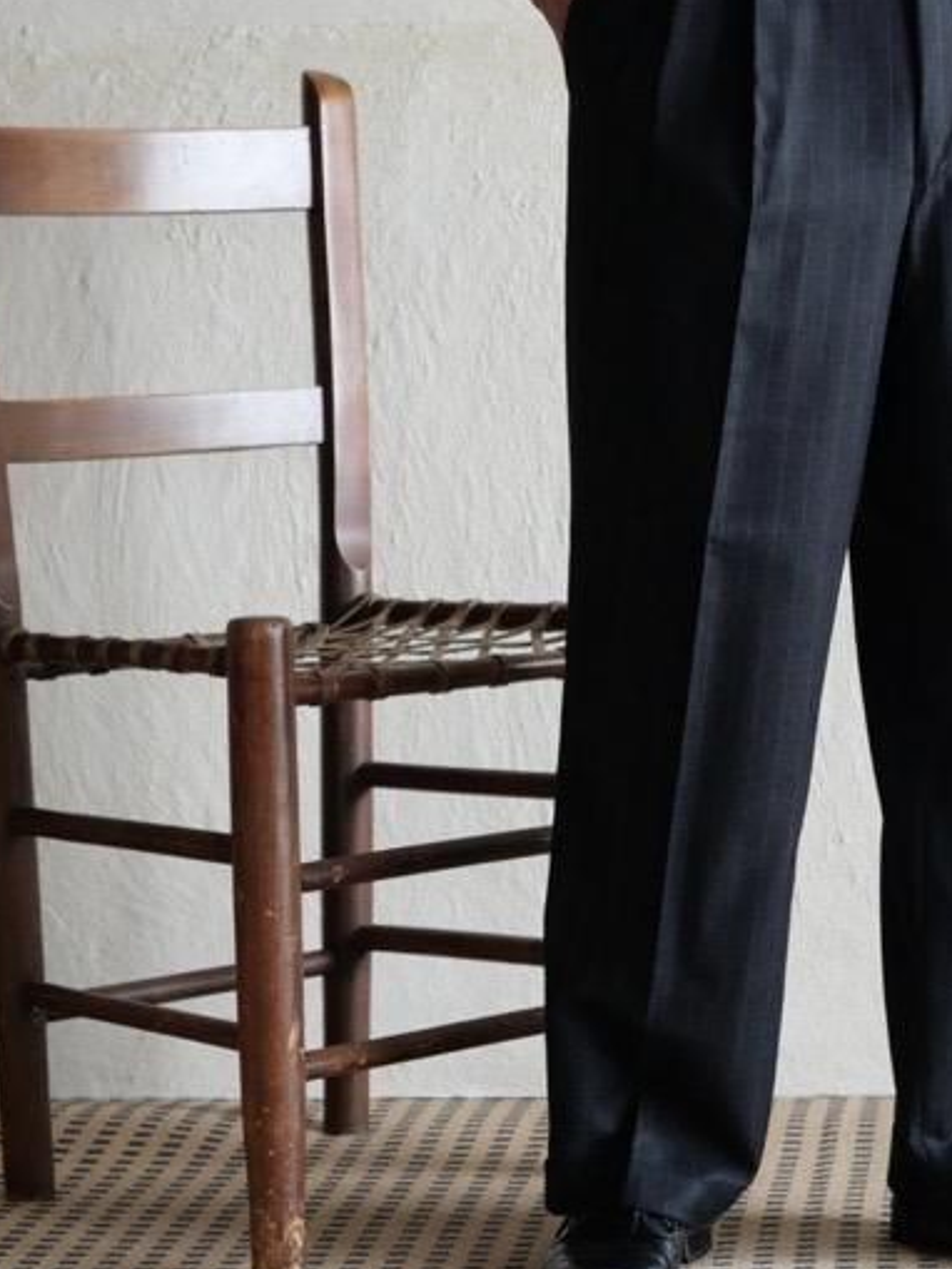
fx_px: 4179
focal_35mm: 114
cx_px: 608
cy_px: 370
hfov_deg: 13.0
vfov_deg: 17.2
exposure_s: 1/80
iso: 1000
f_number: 3.8
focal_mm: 34
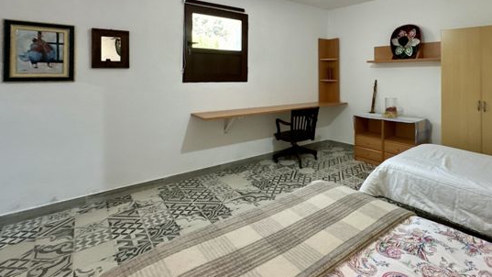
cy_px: 70
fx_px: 261
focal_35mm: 20
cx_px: 320
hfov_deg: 84.2
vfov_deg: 53.4
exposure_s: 1/100
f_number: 2.2
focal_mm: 2.22
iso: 640
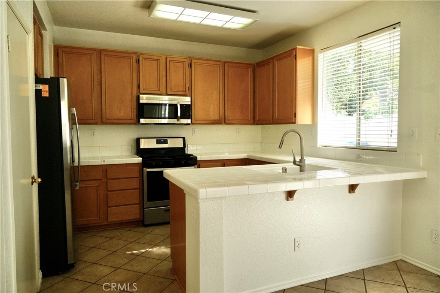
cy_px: 146
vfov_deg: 53.1
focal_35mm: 24
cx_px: 220
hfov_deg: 73.7
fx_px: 293
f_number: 2.8
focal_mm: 16
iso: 320
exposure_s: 1/300
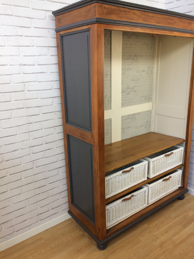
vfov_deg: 61.7
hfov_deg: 48.2
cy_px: 130
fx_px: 217
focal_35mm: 29
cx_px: 97
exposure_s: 1/33
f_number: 2.2
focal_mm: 4.15
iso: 40
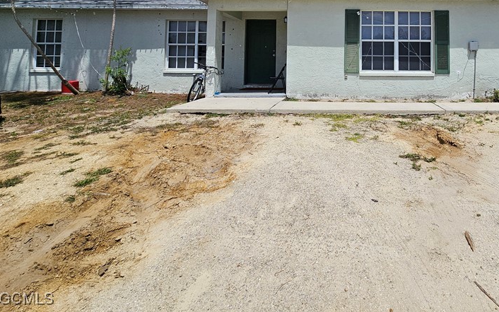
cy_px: 42
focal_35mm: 20
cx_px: 348
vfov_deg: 53.6
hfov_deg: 81.1
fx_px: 272
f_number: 2.2
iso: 50
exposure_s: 1/5257
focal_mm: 2.2
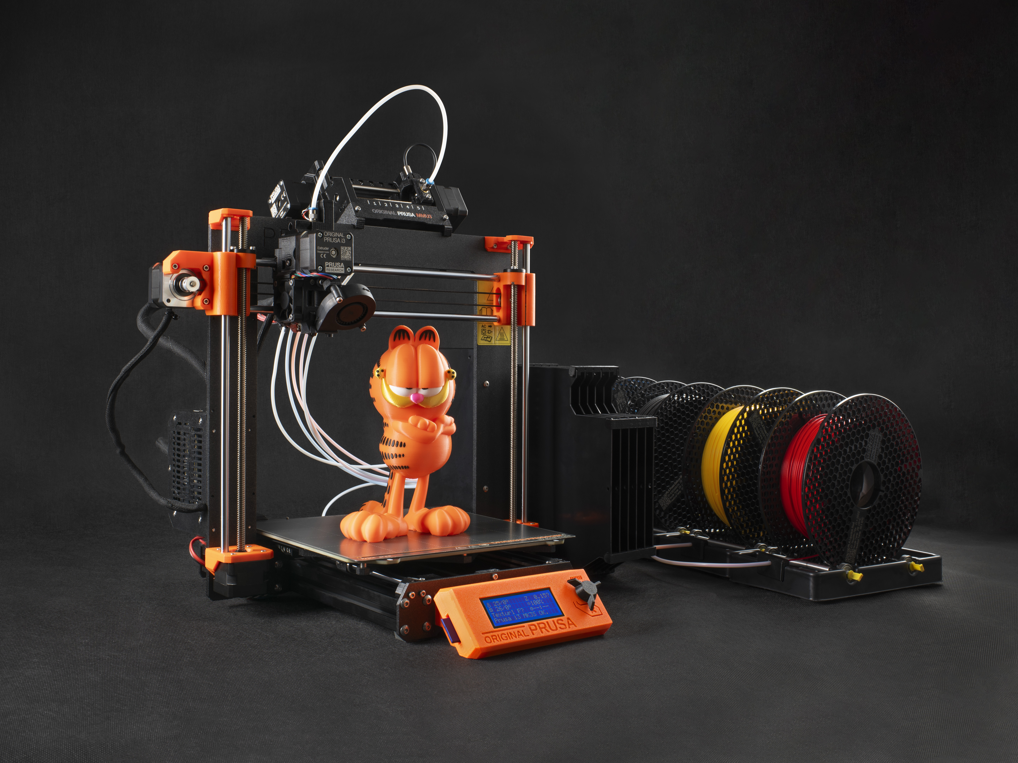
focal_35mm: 38
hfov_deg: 49.0
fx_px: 1118
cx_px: 535
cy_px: 381
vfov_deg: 37.7
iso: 100
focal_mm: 35
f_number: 16
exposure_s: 1.3
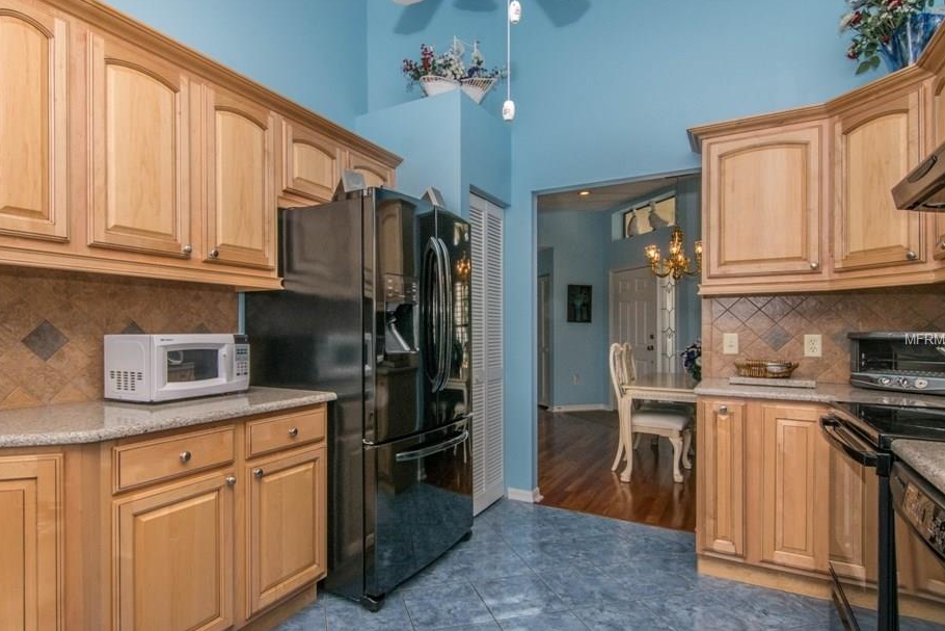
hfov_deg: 88.1
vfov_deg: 65.7
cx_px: 436
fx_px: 487
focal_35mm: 19
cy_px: 340
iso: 640
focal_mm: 11
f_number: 13
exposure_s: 1/200
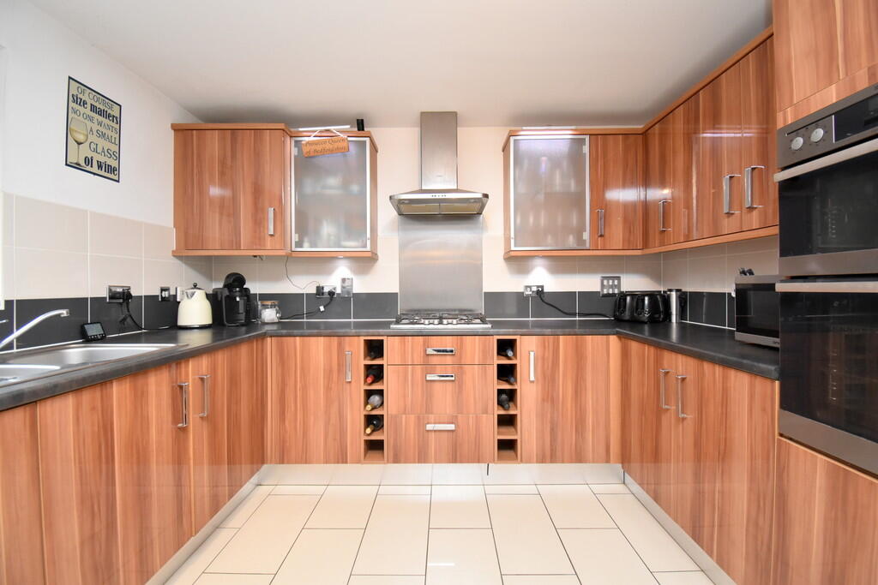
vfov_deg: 77.3
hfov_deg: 100.4
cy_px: 292
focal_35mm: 15
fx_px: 366
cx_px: 439
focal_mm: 10
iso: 1600
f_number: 4.5
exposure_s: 1/100
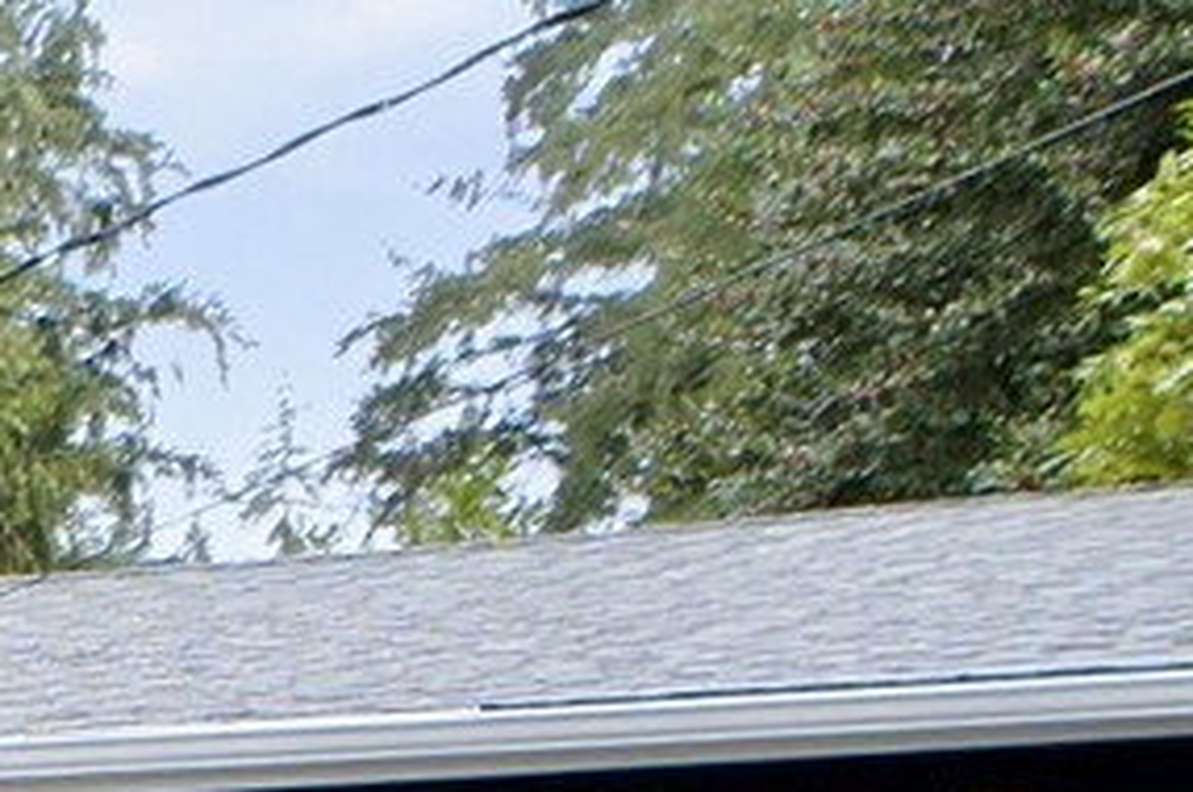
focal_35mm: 101
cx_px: -1704
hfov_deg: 13.9
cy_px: 757
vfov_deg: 13.4
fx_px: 3343
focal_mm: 17
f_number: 9
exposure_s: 1/50
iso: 400
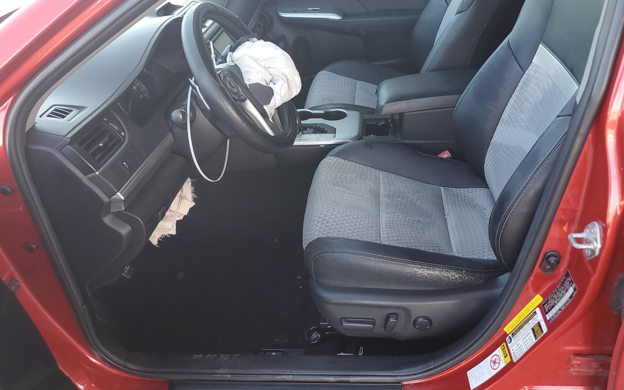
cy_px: 172
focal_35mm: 29
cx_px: 316
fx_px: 493
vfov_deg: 43.1
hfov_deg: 64.6
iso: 70
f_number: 1.5
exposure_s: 1/120
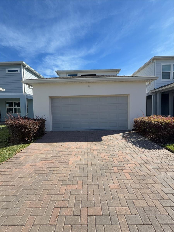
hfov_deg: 85.7
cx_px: 87
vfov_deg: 102.1
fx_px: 94
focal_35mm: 14
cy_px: 116
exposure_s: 1/717
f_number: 2.2
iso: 20
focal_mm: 2.22
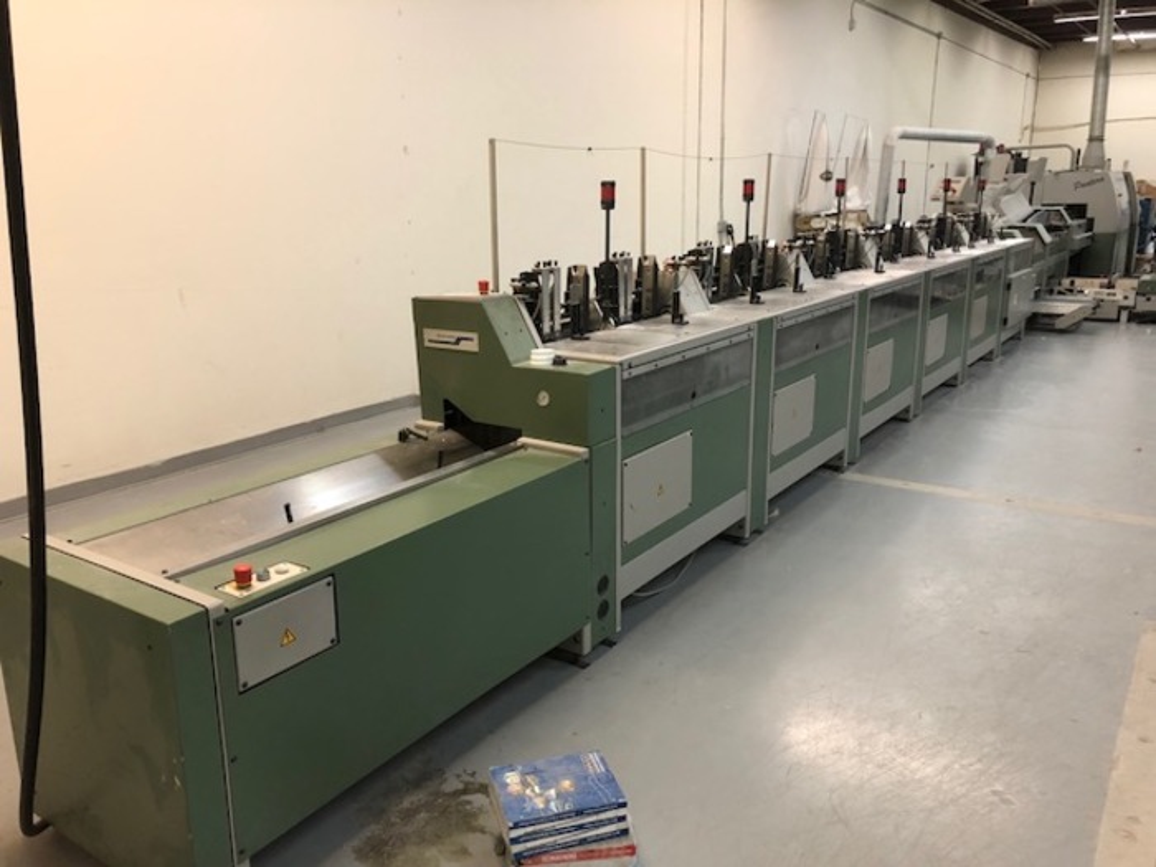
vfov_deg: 49.7
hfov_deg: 63.4
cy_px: 434
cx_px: 578
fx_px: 935
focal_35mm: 28
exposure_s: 1/15
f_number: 1.8
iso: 50
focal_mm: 3.99
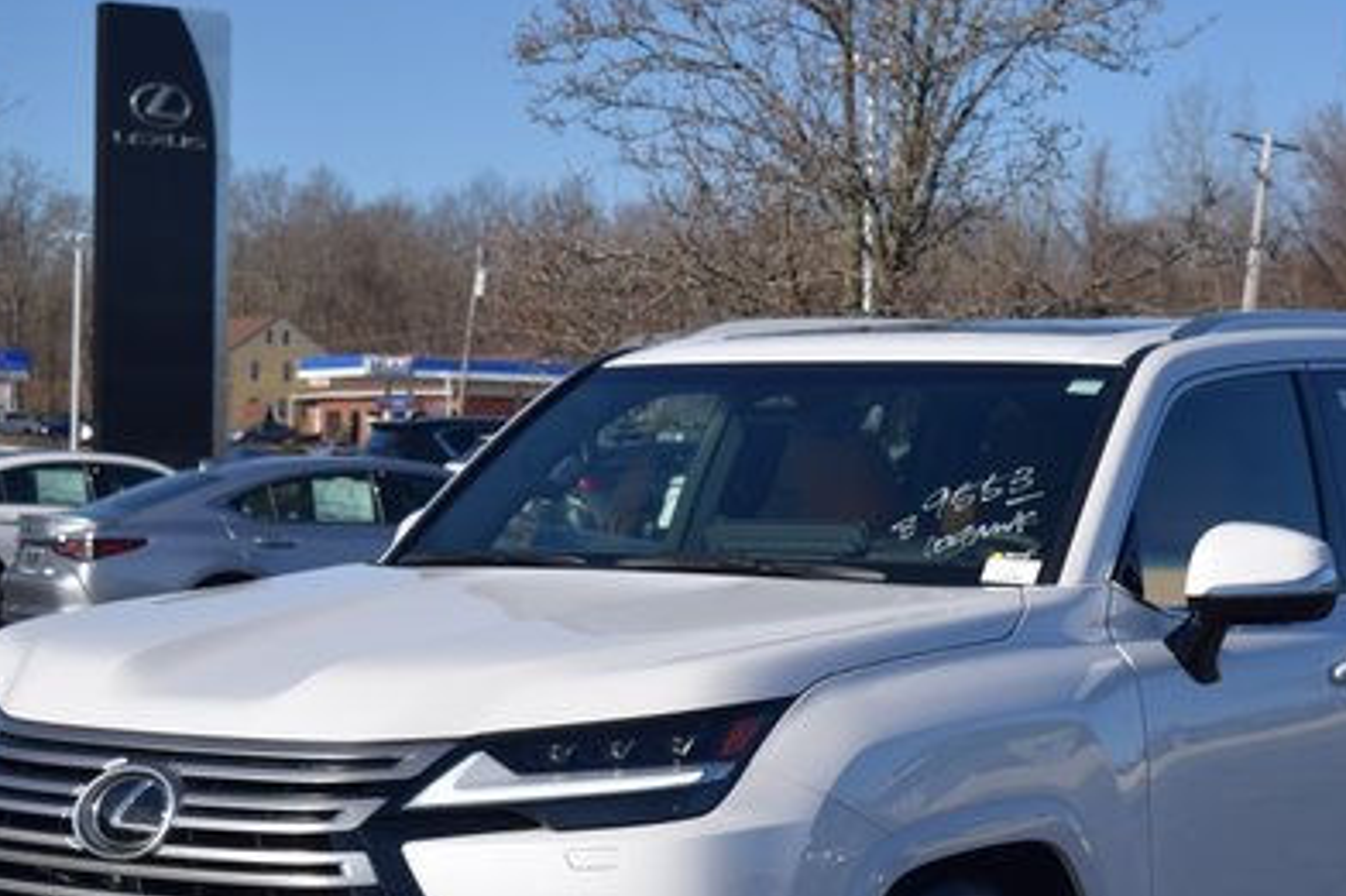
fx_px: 3662
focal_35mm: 98
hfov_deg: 20.8
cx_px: 783
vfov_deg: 13.9
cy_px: 695
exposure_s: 1/2000
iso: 200
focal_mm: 40
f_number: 4.8
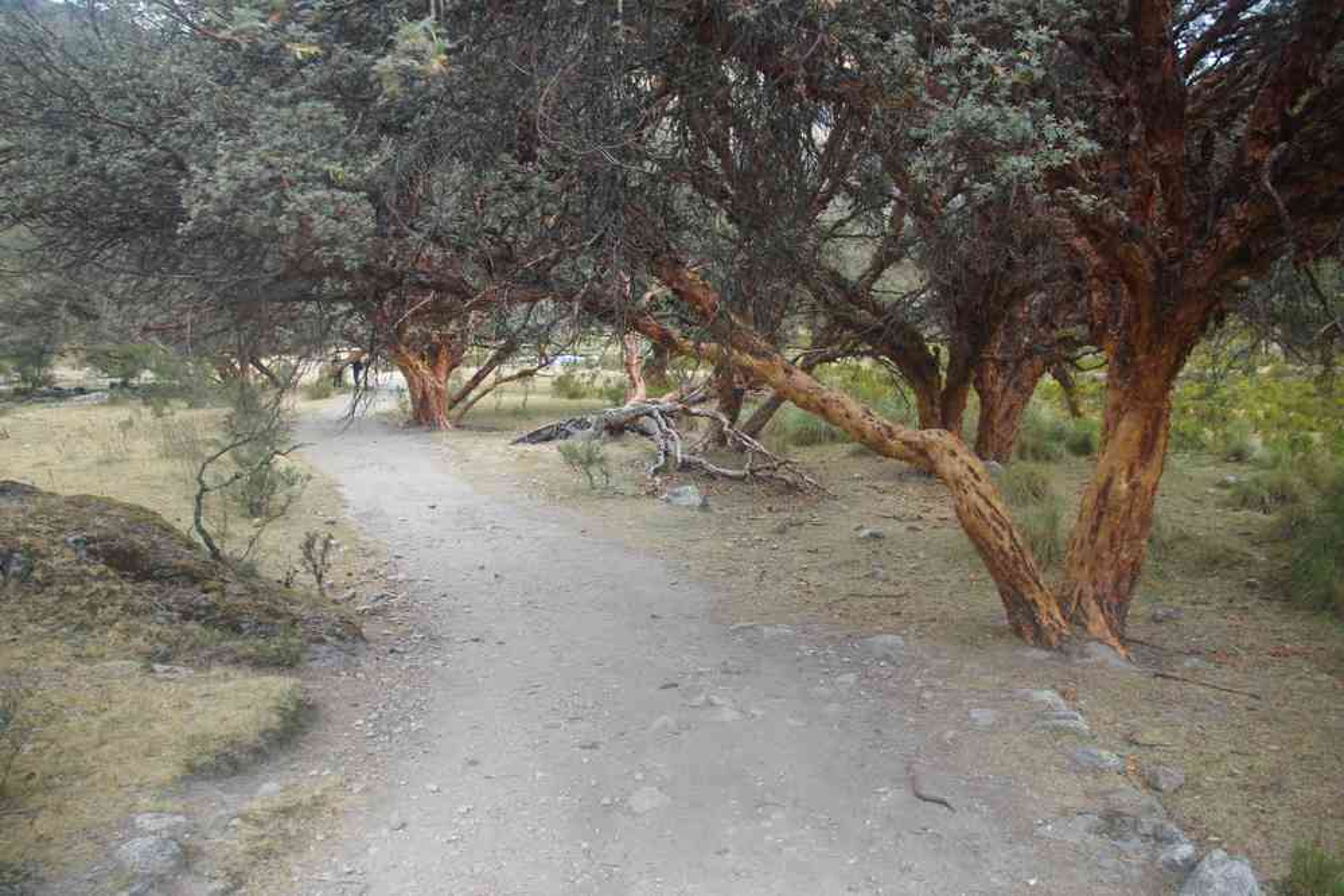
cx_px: 672
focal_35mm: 27
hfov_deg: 67.4
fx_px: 1008
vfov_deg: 47.9
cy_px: 448
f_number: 5.6
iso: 200
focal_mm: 18
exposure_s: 1/40
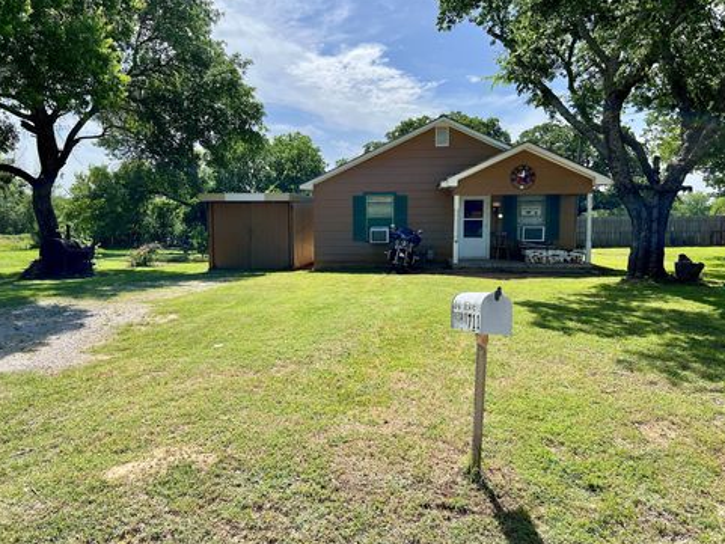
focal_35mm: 27
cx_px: 363
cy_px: 274
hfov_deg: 65.3
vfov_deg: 51.4
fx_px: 566
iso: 50
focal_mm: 5.7
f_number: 1.5
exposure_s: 1/2915
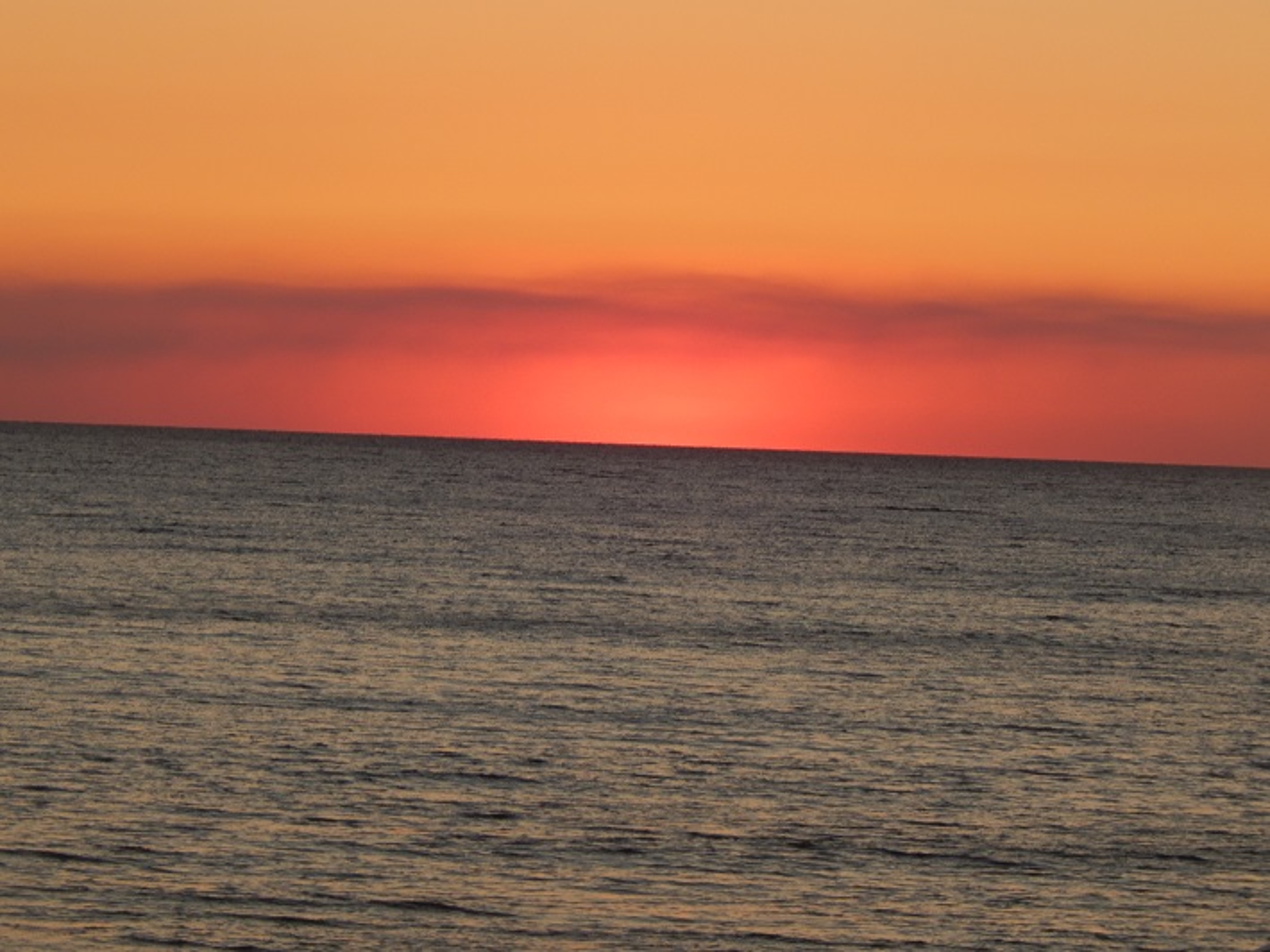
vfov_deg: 7.1
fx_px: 7665
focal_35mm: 209
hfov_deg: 9.5
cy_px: 476
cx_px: 635
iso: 125
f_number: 5.4
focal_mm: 37.1
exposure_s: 1/125
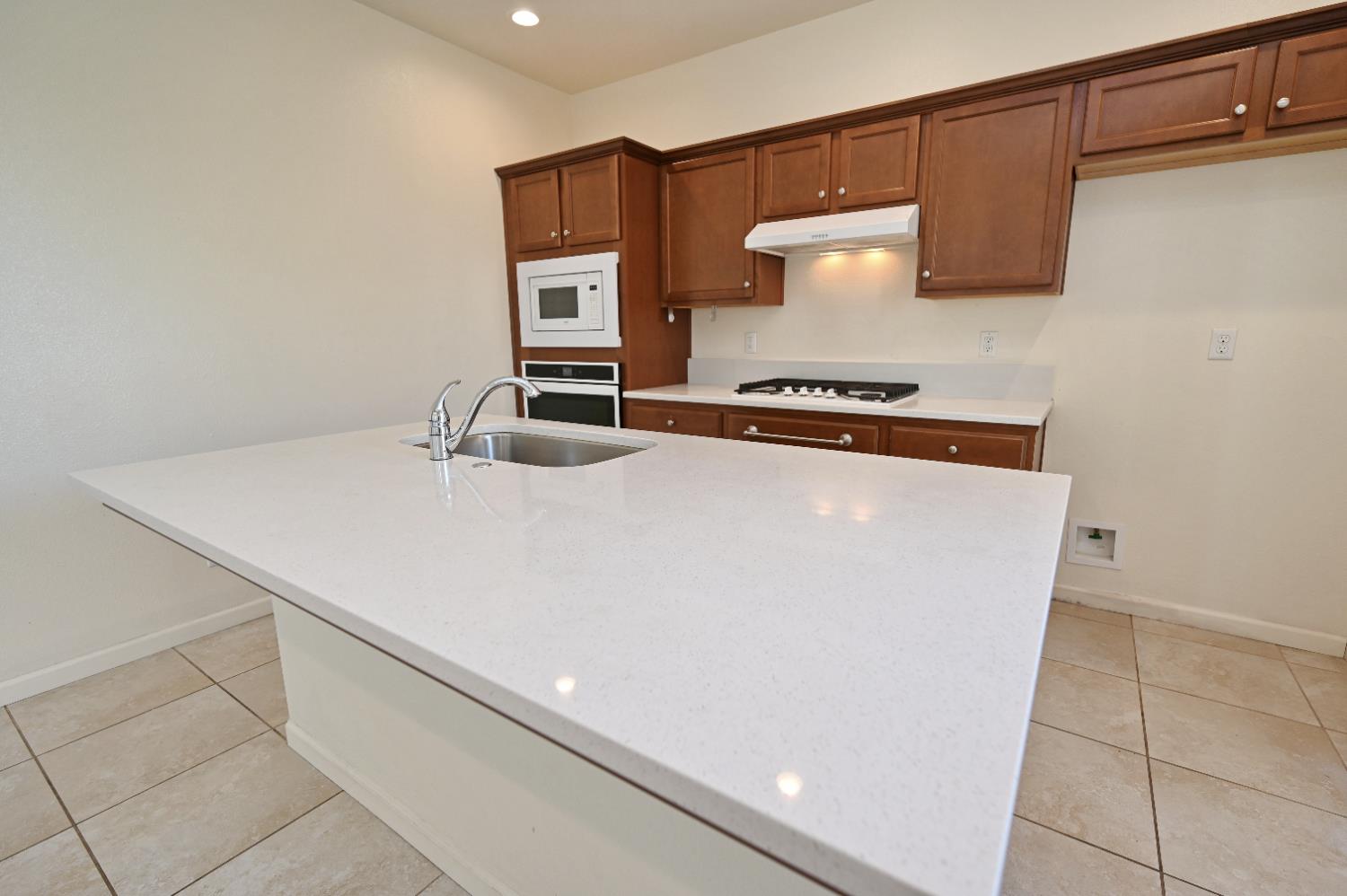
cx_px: 674
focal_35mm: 16
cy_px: 448
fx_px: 598
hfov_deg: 96.8
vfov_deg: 73.7
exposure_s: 1/60
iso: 280
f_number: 4
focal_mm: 16
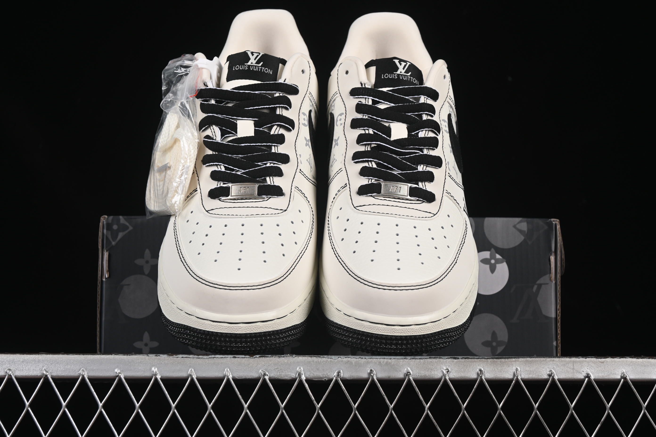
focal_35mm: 75
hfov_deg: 27.0
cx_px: 328
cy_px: 218
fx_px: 1367
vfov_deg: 18.2
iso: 160
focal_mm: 50
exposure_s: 1/80
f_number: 8
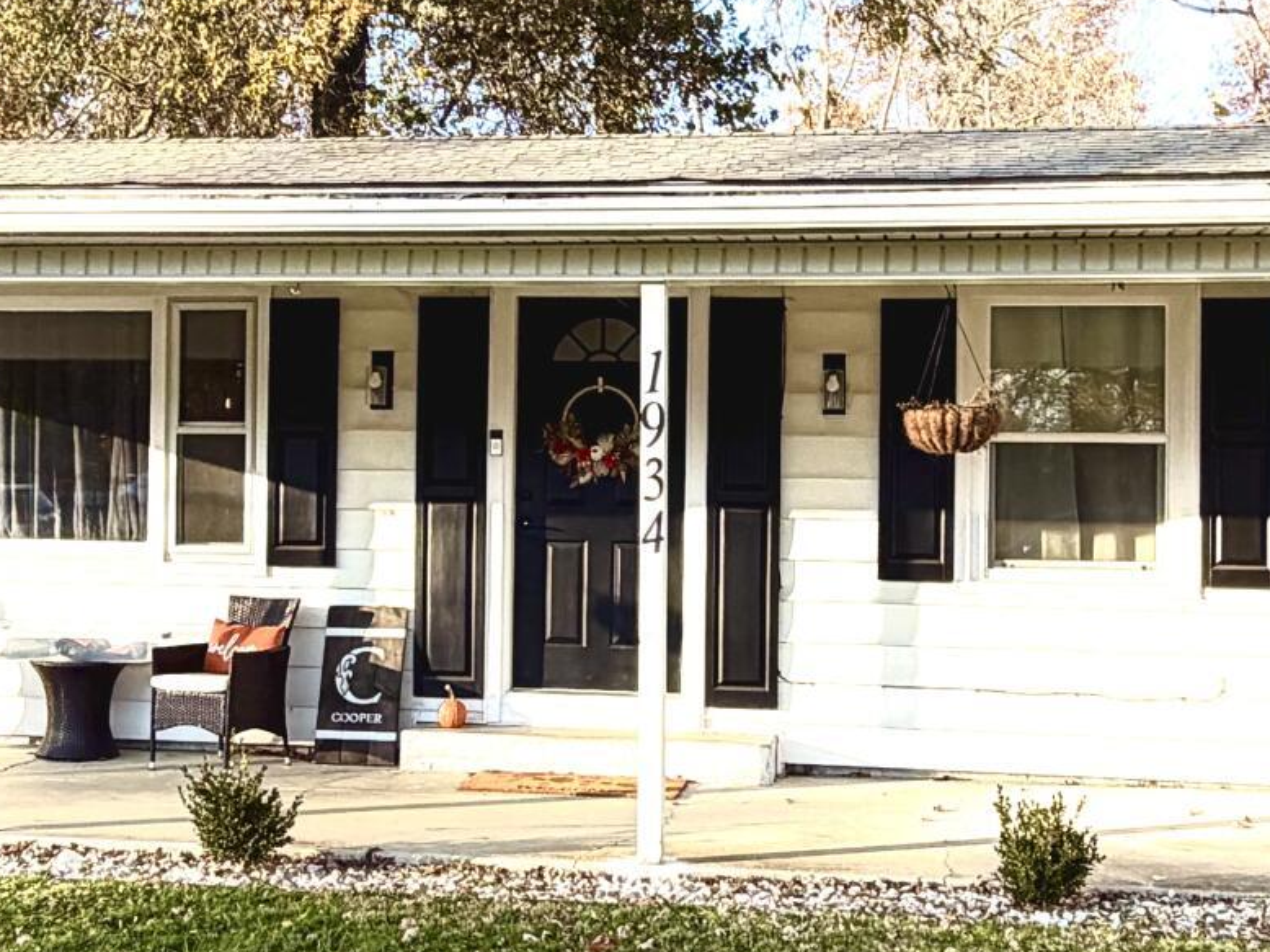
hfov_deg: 35.6
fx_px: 1981
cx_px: 627
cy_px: 457
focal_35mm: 54
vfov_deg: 27.0
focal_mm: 2.22
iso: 40
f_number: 2.2
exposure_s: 1/569
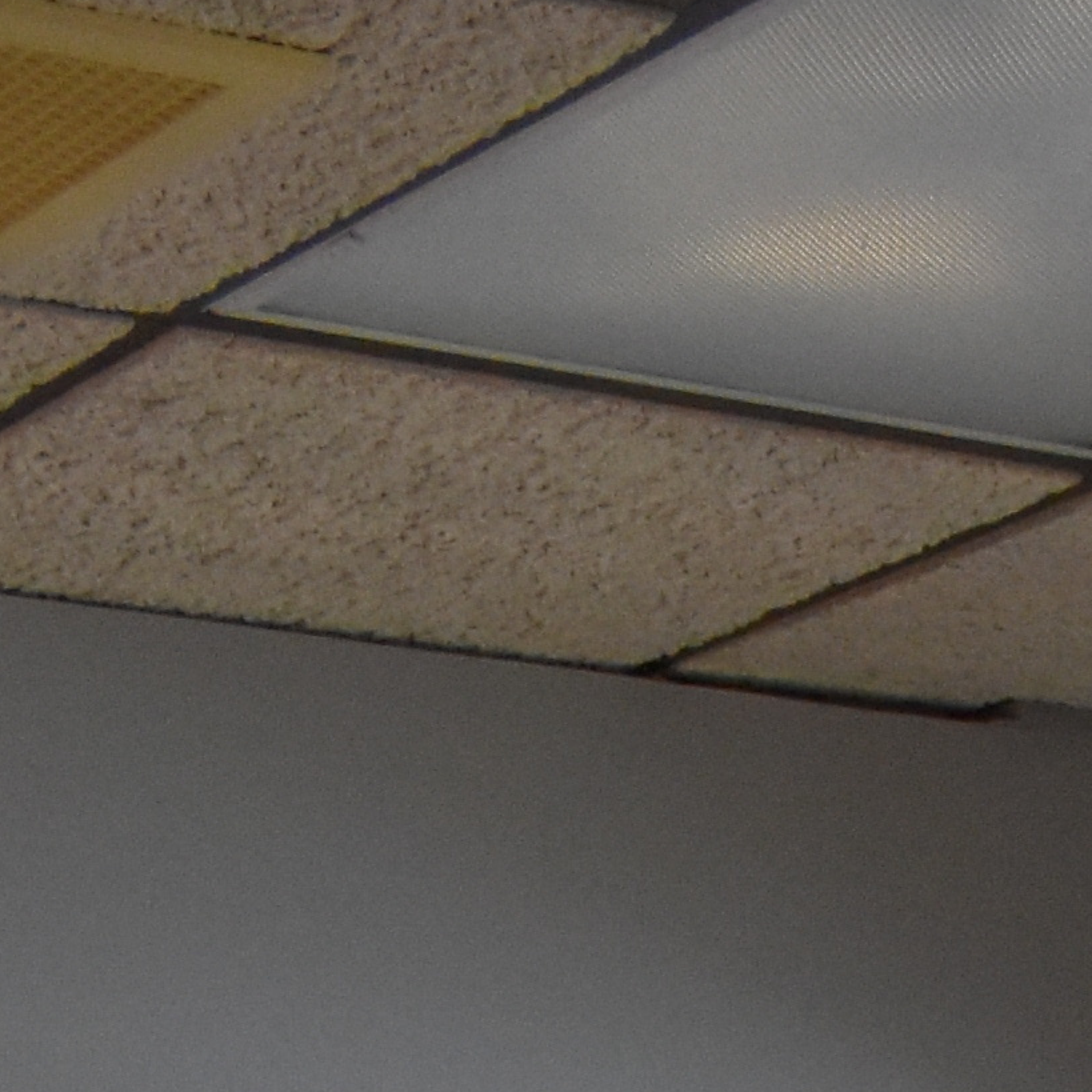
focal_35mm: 168
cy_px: 3653
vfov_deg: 8.2
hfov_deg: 9.9
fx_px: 5996
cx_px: 1912
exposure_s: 1/125
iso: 2000
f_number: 3.5
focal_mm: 18
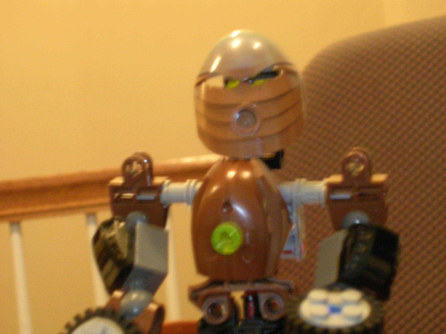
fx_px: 1288
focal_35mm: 100
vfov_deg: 14.8
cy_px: 167
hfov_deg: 19.6
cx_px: 223
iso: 200
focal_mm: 15.2
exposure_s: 1/2.5
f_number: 4.5
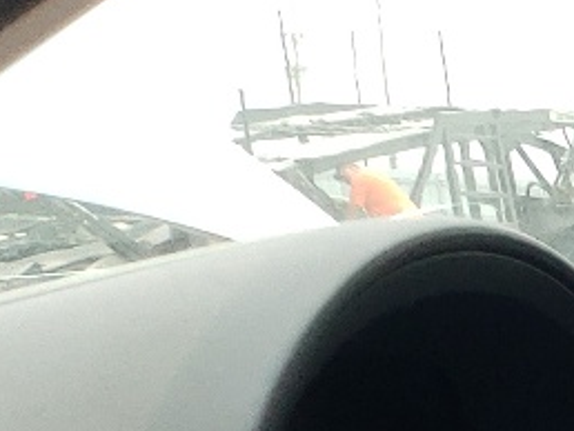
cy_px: 1095
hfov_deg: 9.7
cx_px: 1669
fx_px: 2672
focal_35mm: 161
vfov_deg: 8.3
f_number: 1.5
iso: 50
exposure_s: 1/455
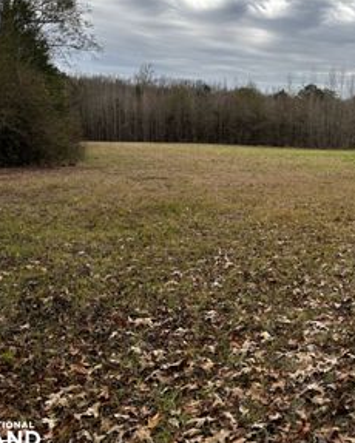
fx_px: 499
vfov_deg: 47.9
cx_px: 303
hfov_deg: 37.3
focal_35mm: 38
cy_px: 211
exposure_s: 1/742
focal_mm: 5.96
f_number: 1.6
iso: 50
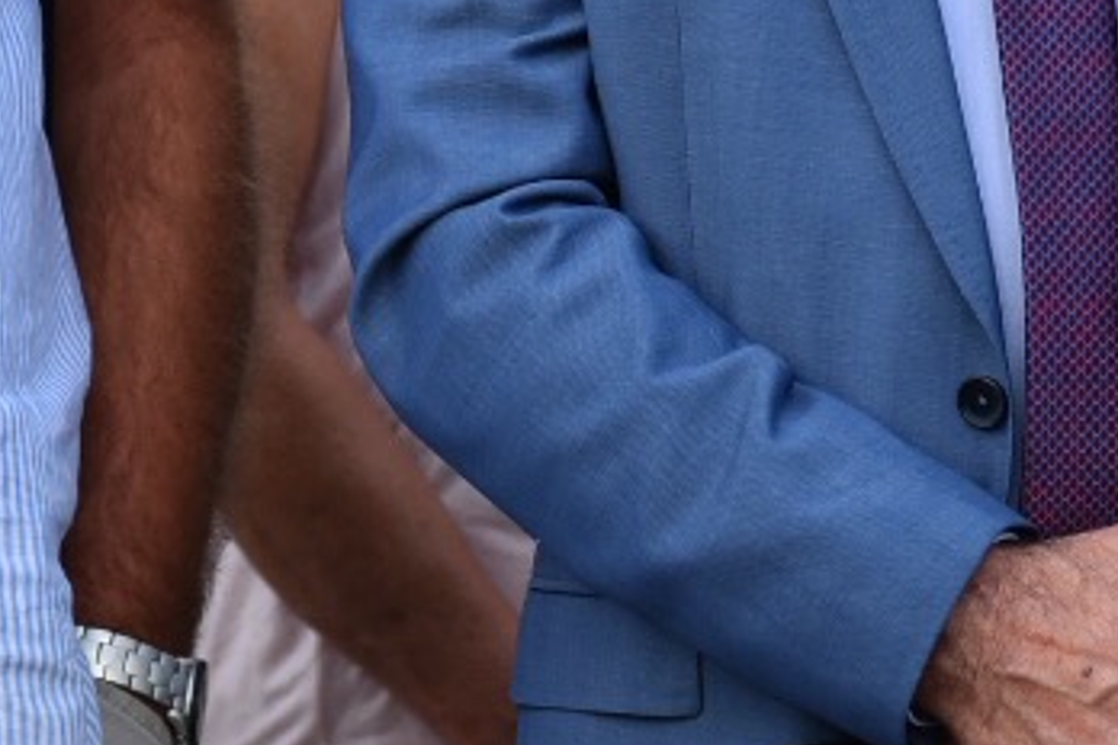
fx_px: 8105
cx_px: 369
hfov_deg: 7.9
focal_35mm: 261
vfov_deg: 5.2
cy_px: -408
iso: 500
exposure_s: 1/400
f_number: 2.8
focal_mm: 56
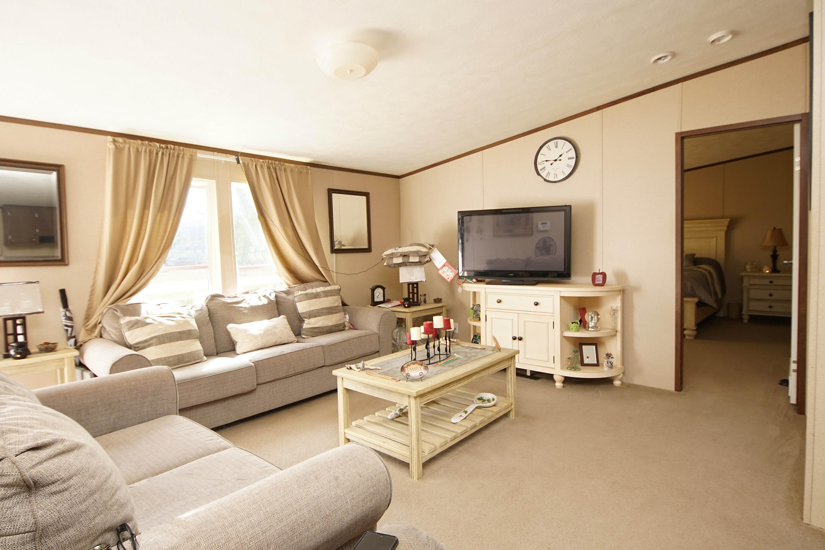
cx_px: 412
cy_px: 275
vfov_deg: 67.4
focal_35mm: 18
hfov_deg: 90.0
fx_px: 413
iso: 500
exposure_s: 1/60
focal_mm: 12
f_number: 4.5
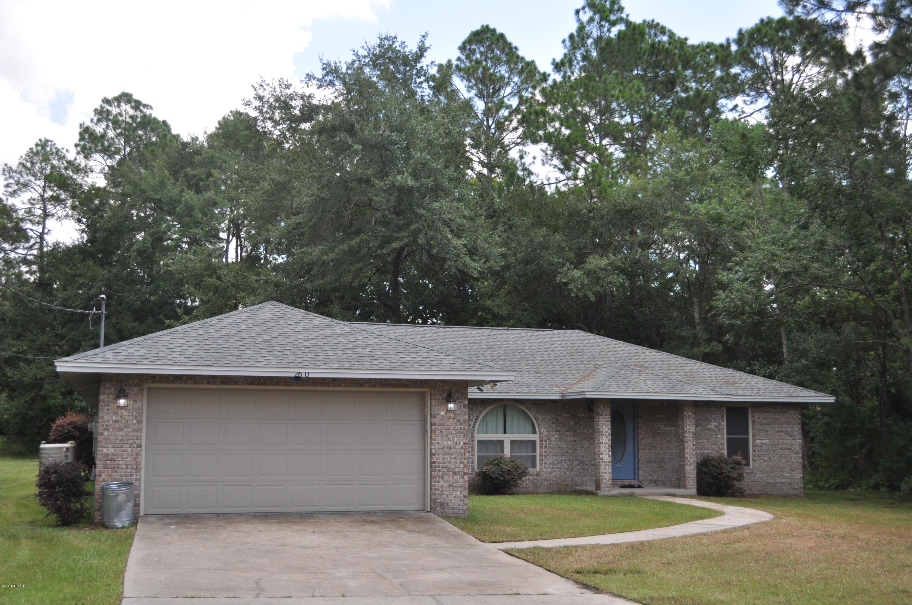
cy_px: 302
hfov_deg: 46.5
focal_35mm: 42
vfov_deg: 31.8
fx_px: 1063
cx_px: 456
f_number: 4.5
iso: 400
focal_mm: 28
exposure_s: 1/1000
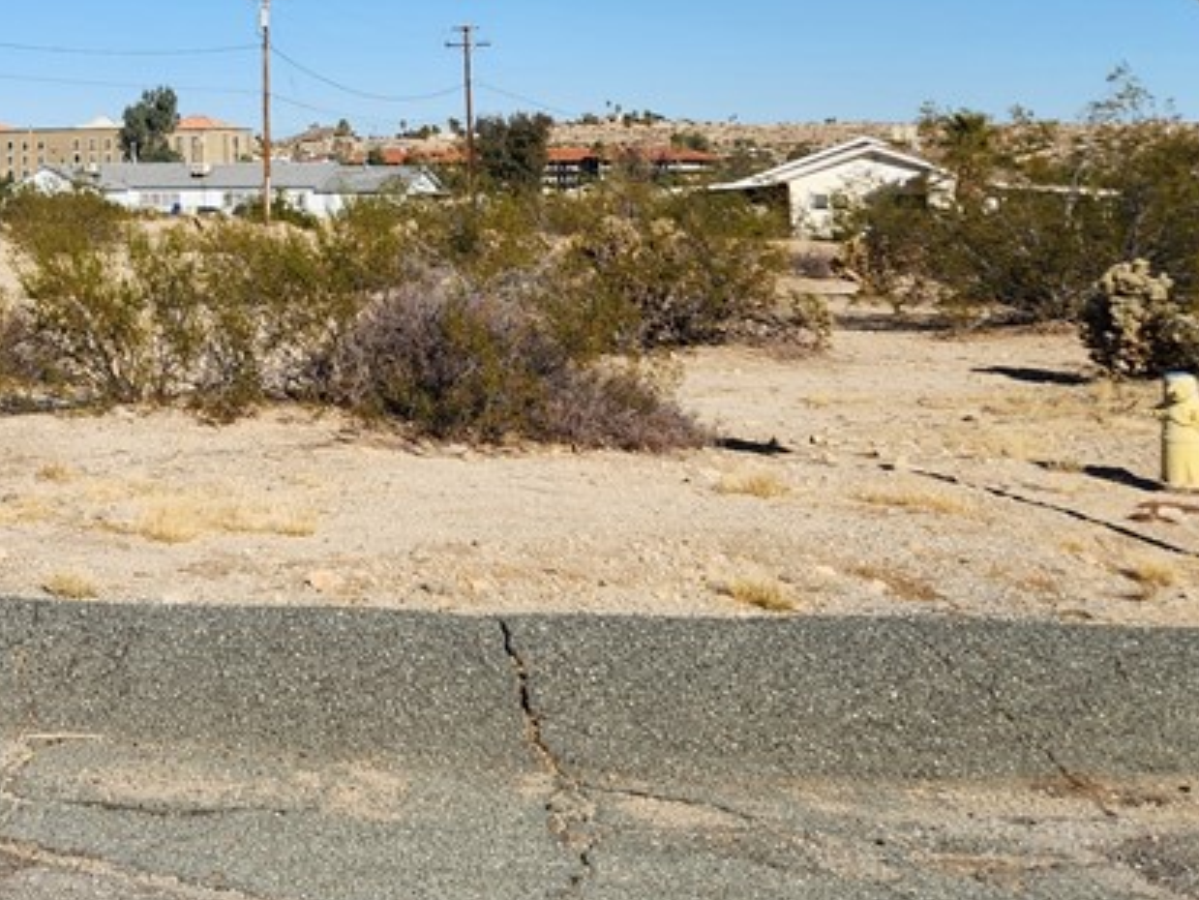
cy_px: -3
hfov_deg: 30.8
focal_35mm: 57
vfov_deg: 24.5
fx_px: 1975
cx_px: -55
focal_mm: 5.4
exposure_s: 1/2463
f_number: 1.8
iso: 20
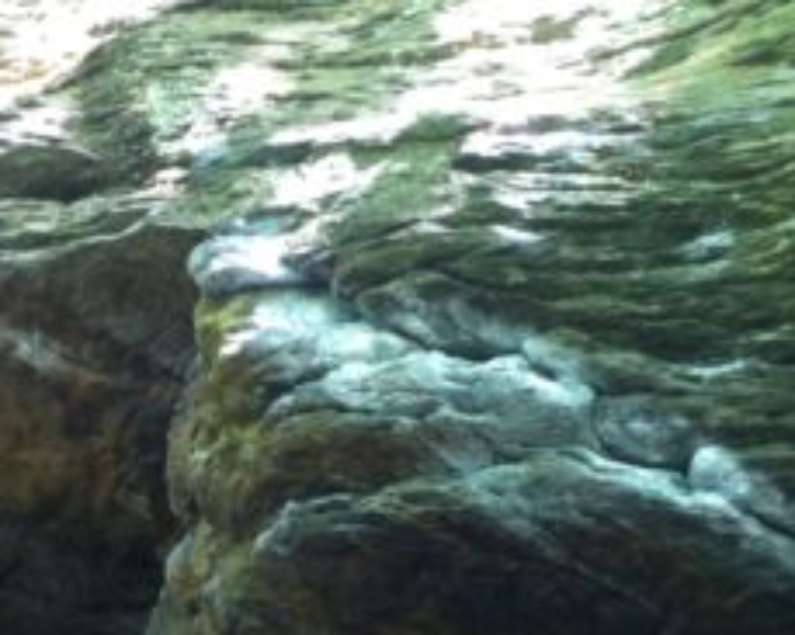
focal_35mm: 97
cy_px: 505
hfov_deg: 19.7
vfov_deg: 15.8
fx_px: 2281
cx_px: 545
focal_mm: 3.85
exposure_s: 1/20
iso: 80
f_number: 2.8
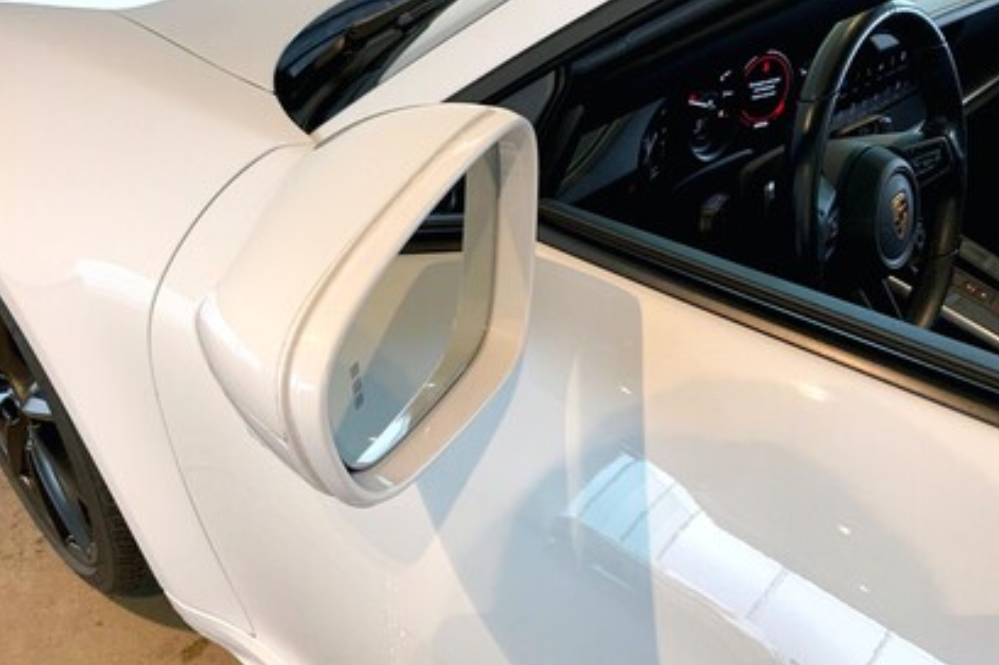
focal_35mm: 31
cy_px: 329
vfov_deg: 42.3
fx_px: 860
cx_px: 501
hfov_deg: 60.3
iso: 100
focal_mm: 3
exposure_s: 1/60
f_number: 1.8
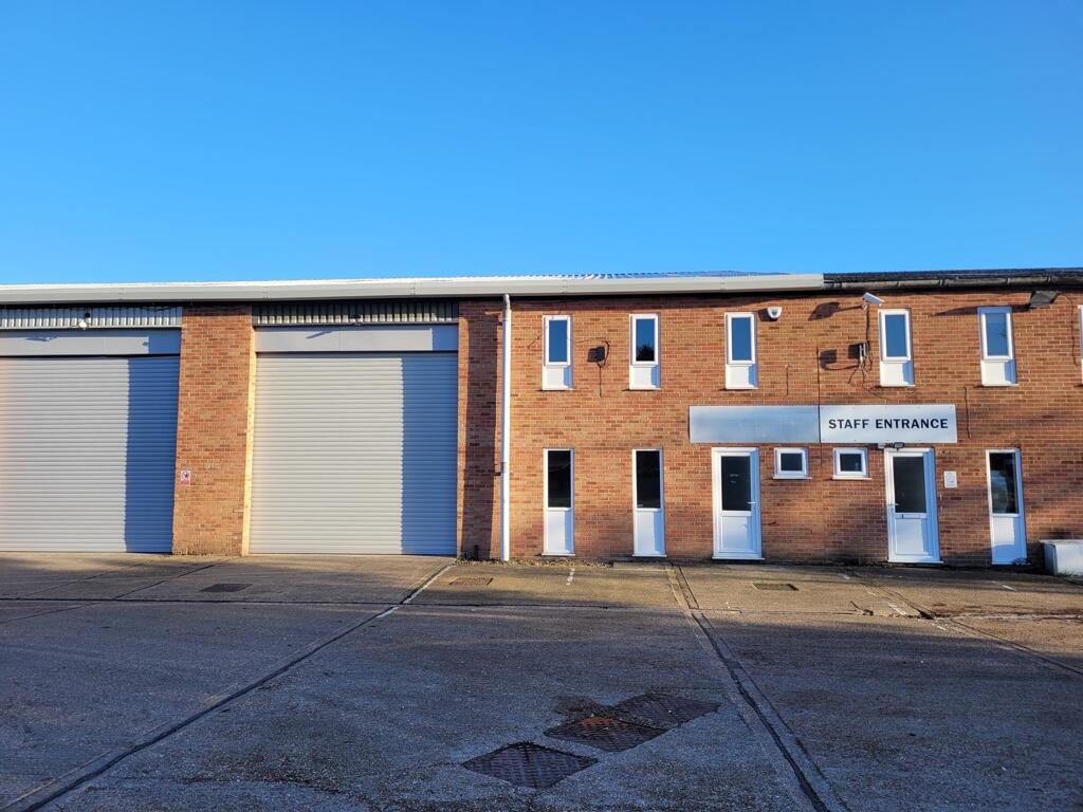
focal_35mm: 26
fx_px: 813
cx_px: 542
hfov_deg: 67.3
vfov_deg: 53.1
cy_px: 406
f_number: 1.8
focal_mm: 5.4
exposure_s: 1/914
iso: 40
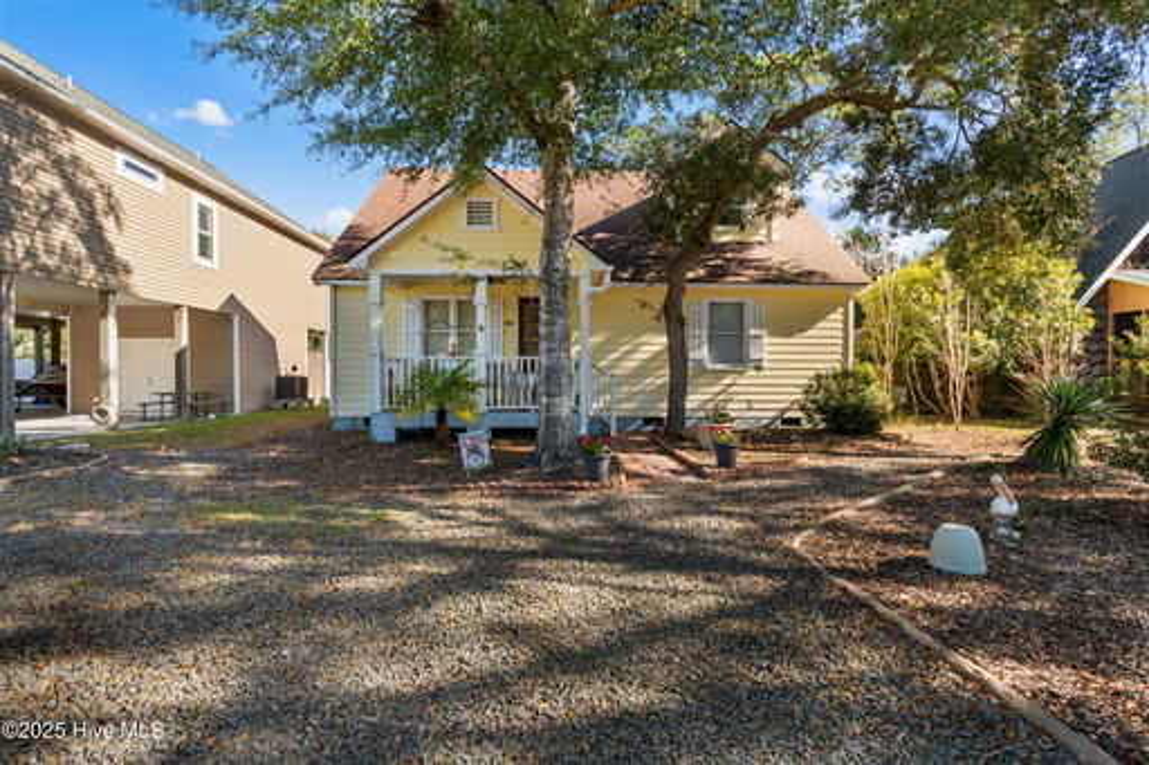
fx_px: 574
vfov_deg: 67.3
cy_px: 382
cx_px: 574
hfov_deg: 90.0
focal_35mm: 18
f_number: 8
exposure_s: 1/60
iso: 100
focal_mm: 12
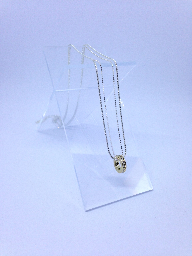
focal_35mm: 33
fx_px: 244
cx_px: 96
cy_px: 128
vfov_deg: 55.4
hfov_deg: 42.9
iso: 50
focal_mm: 4.12
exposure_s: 1/158
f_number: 2.4
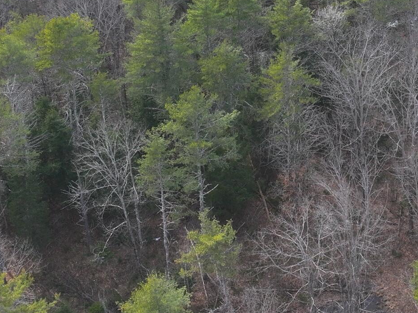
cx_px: 346
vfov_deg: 18.3
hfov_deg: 24.9
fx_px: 929
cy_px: -40
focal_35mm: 77
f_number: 2.8
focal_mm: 12.29
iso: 220
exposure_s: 1/1600
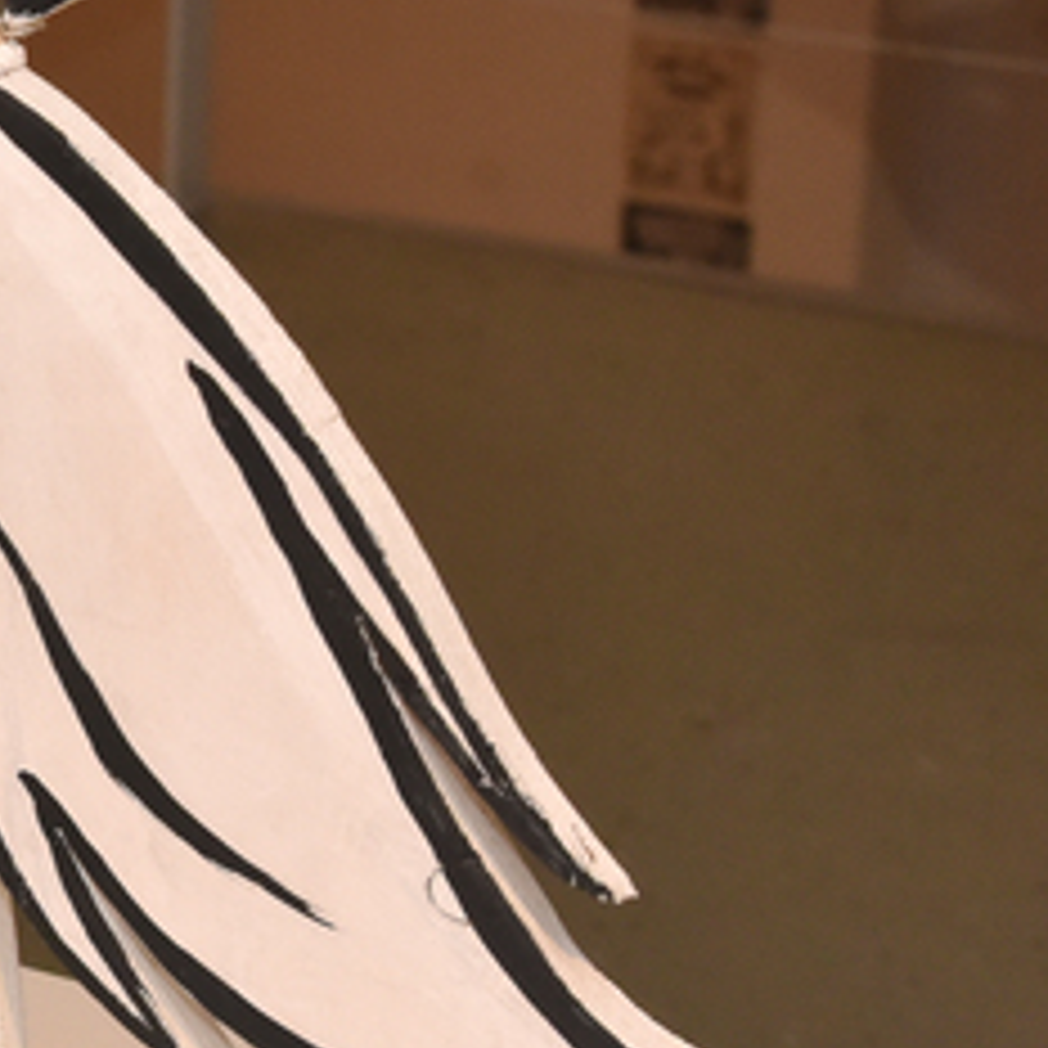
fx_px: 6131
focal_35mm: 179
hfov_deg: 9.2
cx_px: -1044
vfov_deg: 9.7
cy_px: 108
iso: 1600
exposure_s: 1/60
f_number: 8
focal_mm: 48
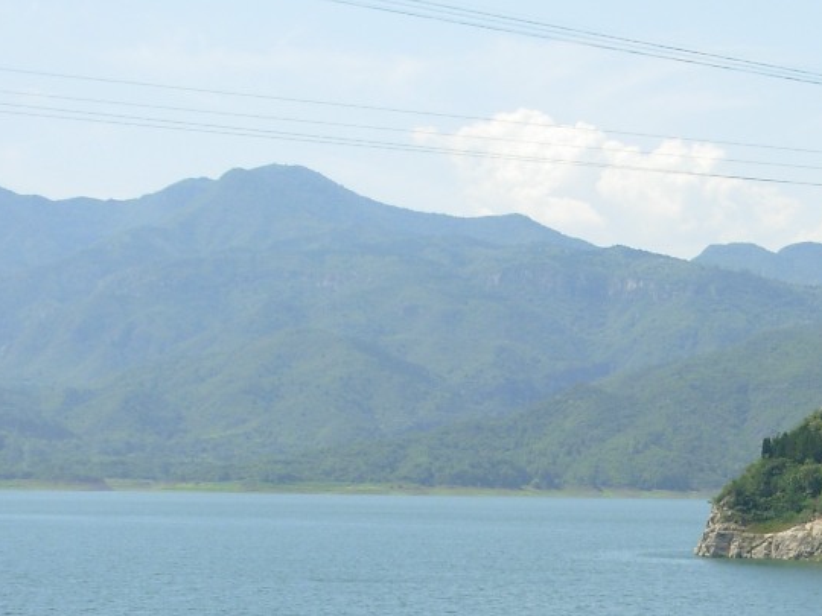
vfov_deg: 10.3
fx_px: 3419
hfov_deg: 13.6
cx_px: 746
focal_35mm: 144
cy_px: 499
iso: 50
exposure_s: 1/645
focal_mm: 12.5
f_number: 3.6
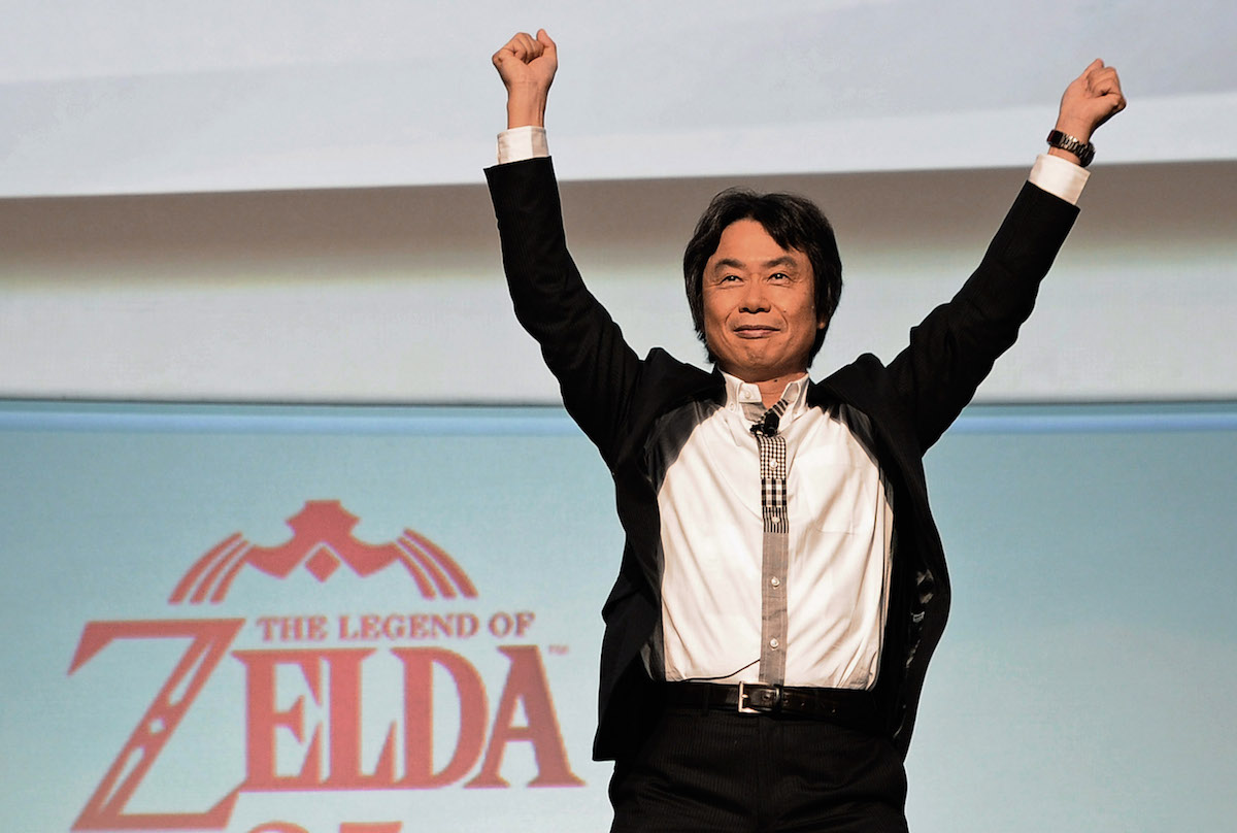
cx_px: 618
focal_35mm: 86
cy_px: 416
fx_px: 2964
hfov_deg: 23.6
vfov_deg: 16.0
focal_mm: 86
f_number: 2.8
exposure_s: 1/250
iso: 1600
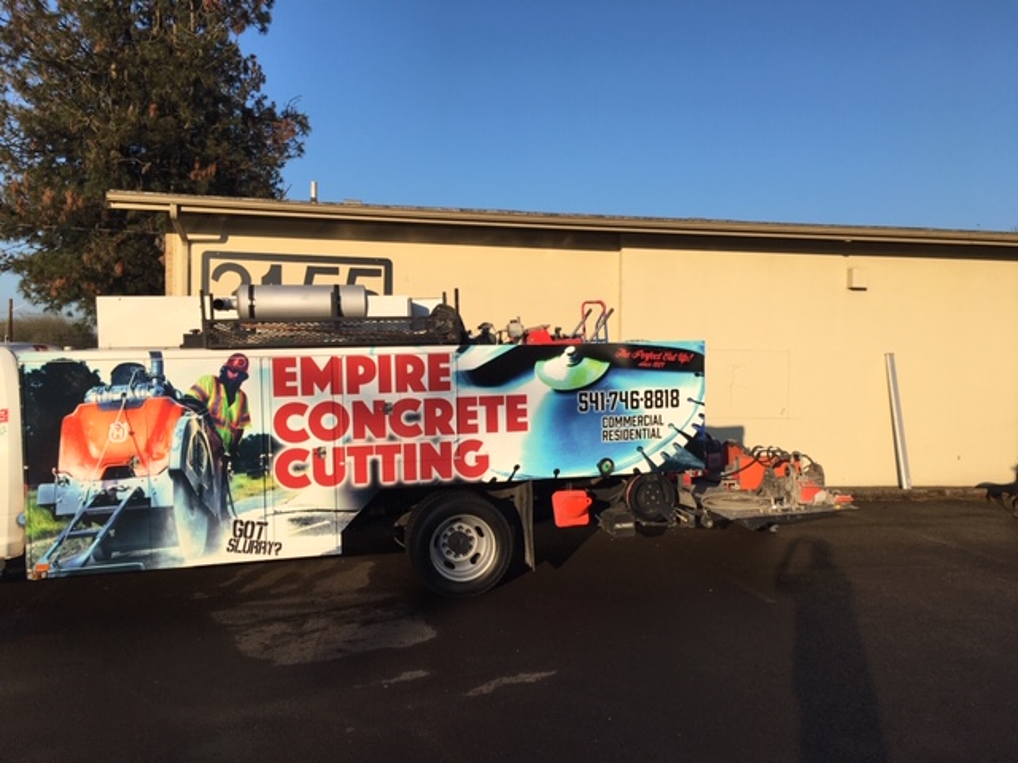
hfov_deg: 61.7
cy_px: 382
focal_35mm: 29
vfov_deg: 48.2
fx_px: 853
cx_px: 509
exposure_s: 1/1637
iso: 25
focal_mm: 4.15
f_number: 2.2
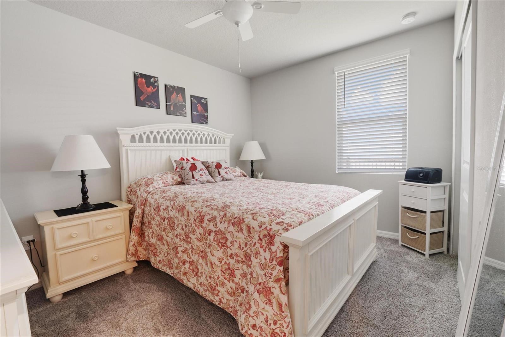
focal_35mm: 15
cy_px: 168
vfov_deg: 77.3
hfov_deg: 100.4
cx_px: 252
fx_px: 210
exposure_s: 3
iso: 250
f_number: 9
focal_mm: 10
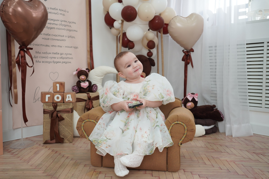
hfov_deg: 54.4
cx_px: 134
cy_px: 90
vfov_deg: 37.9
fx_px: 262
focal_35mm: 35
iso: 500
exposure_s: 1/160
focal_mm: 35
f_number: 4.5
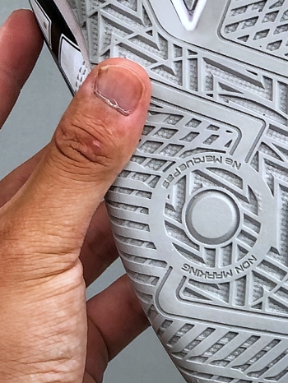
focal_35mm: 176
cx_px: 140
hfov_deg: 8.4
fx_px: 1951
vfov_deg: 11.1
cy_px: -2
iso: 32
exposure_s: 1/100
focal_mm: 6.6
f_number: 2.8
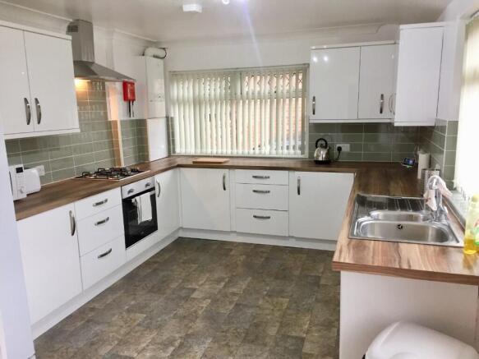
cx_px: 240
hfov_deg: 61.7
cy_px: 180
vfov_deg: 48.2
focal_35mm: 29
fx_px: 401
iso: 125
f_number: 2.2
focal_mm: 4.15
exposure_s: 1/33
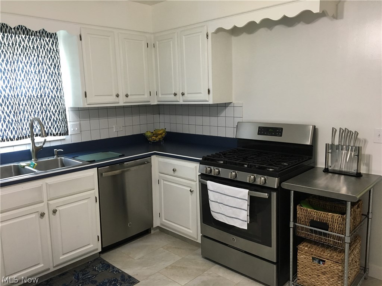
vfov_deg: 48.2
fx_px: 320
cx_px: 191
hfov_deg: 61.7
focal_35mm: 29
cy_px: 143
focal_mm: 4.15
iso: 100
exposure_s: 1/30
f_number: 2.2
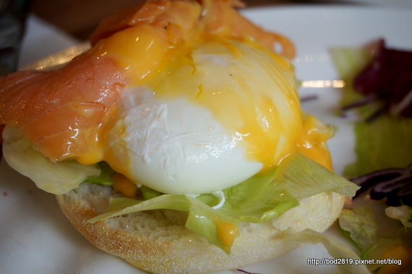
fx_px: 686
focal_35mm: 60
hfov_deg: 33.4
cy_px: 137
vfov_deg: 22.6
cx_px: 206
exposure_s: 1/80
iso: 320
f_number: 5.6
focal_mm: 40
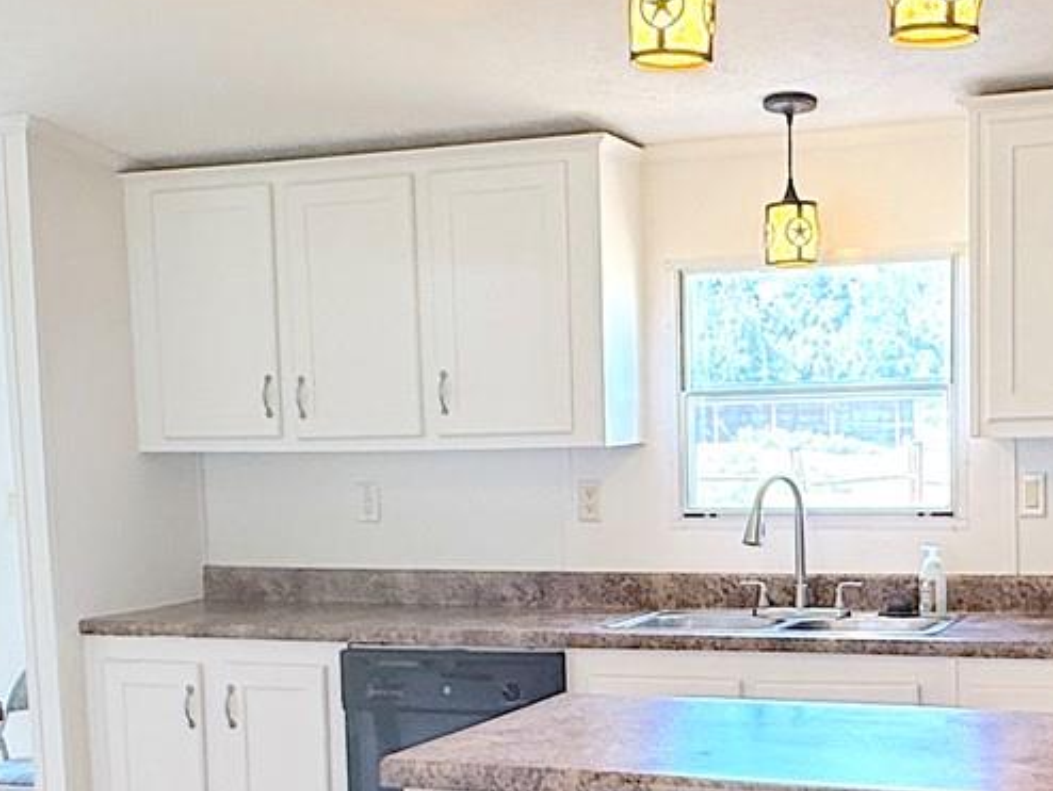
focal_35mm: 58
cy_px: 623
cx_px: 605
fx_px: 1765
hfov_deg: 33.2
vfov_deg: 24.9
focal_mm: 2.22
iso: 100
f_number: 2.2
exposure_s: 1/120
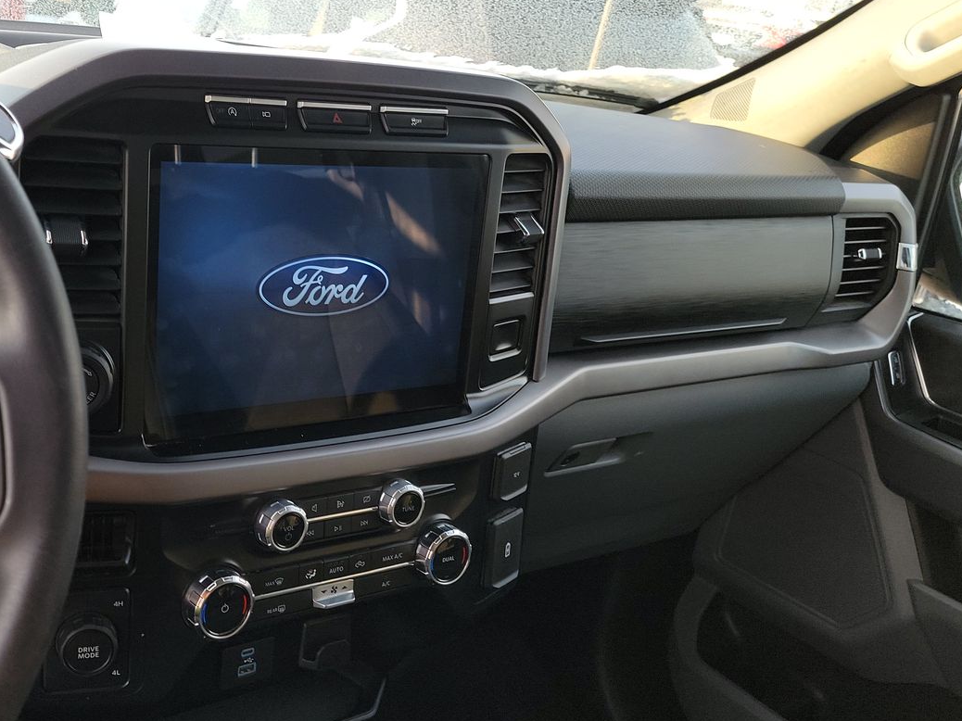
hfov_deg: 48.4
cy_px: 369
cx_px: 248
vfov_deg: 38.6
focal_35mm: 37
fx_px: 1028
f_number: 1.8
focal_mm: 6.7
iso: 59
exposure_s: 1/59
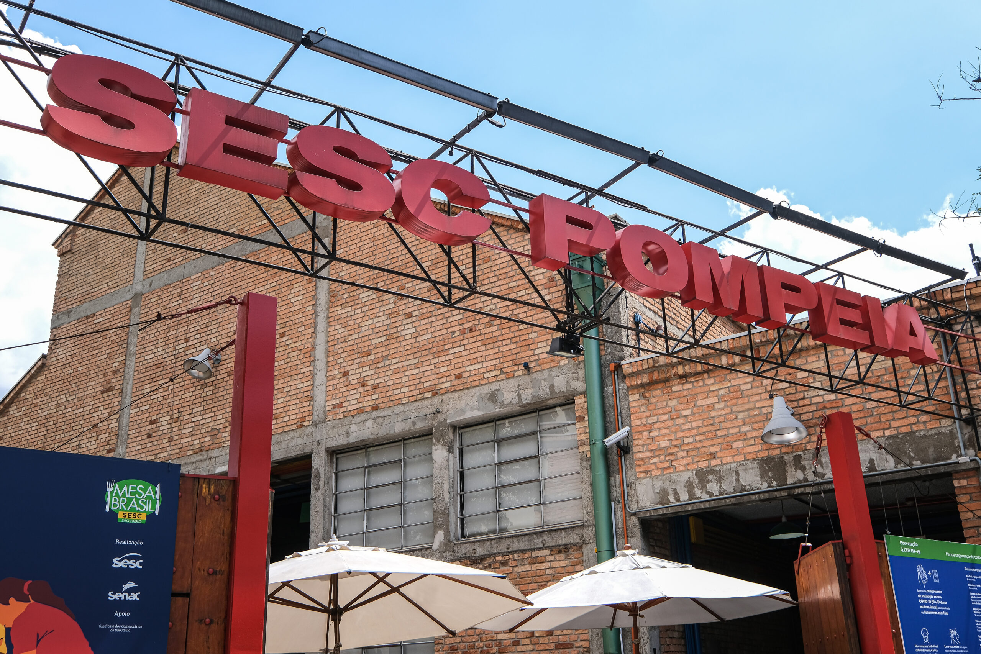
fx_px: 981
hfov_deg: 53.1
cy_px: 327
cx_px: 490
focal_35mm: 36
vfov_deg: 36.9
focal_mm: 24
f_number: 7.1
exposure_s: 1/350
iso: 160
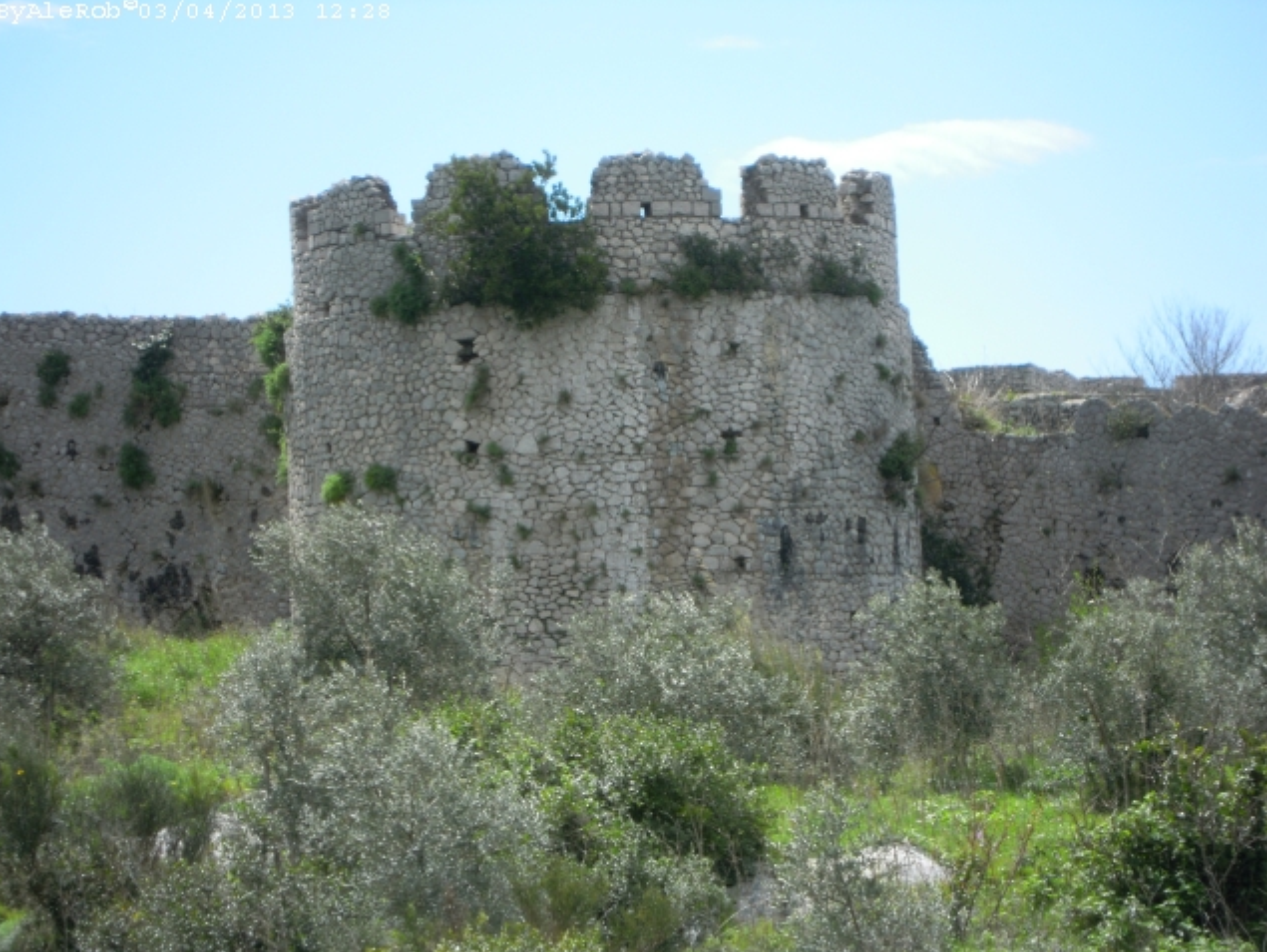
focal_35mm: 141
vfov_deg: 10.5
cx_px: 633
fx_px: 5164
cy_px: 475
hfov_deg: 14.0
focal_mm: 25
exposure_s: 1/200
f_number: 6.6
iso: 100
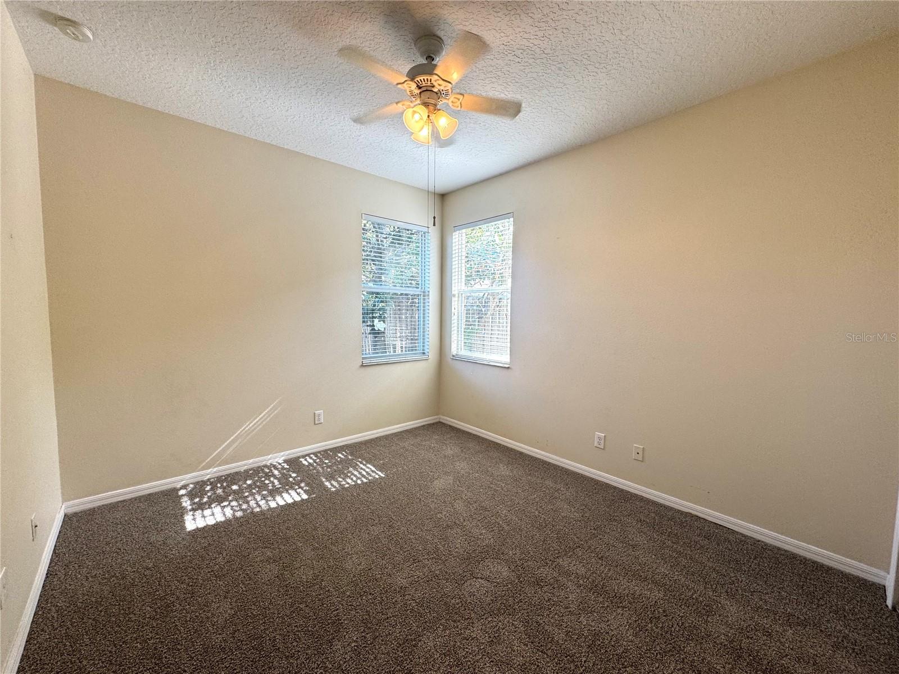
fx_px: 364
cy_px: 337
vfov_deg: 85.7
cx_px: 450
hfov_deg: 102.1
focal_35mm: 14
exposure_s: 1/120
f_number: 2.2
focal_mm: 2.22
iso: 100
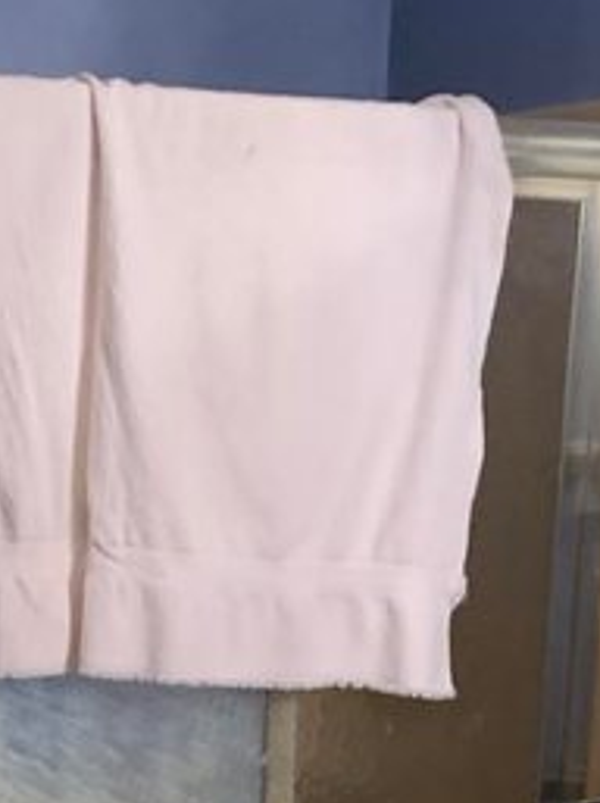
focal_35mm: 115
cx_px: 192
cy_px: 967
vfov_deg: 16.4
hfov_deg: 12.8
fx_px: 2664
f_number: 1.8
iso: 320
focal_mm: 4.25
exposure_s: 1/40
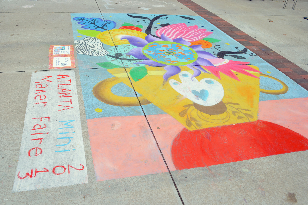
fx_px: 257
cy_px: 102
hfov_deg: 61.9
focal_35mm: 30
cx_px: 154
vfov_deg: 43.6
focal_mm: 20
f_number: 8
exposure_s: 1/400
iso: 400
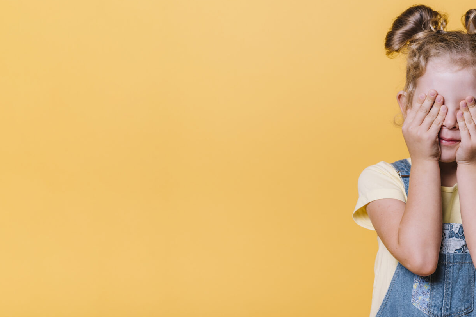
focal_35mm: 63
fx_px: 833
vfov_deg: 21.6
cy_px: 132
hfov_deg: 31.8
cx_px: 293
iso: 200
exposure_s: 1/200
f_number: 5
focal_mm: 50
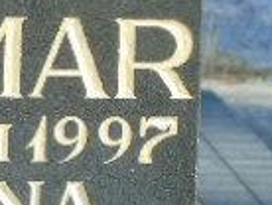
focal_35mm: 657
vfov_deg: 2.3
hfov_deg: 3.0
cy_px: 183
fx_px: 5171
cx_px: -237
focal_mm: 25
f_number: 4.7
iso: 80
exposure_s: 1/125
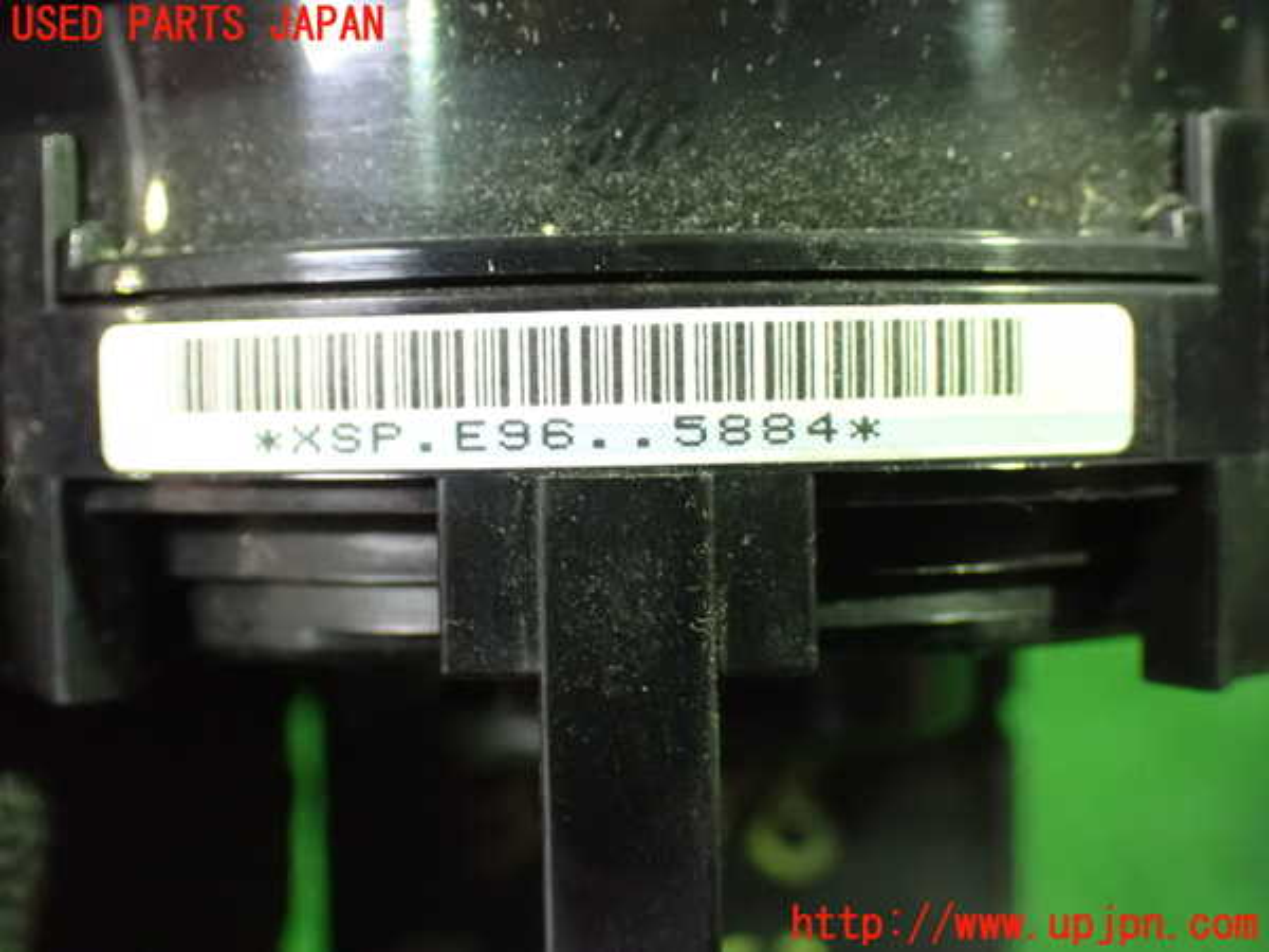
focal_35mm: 50
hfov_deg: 38.2
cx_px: 634
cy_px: 476
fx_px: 1833
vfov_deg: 29.1
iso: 1600
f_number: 3.2
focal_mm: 9.01
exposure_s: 1/25
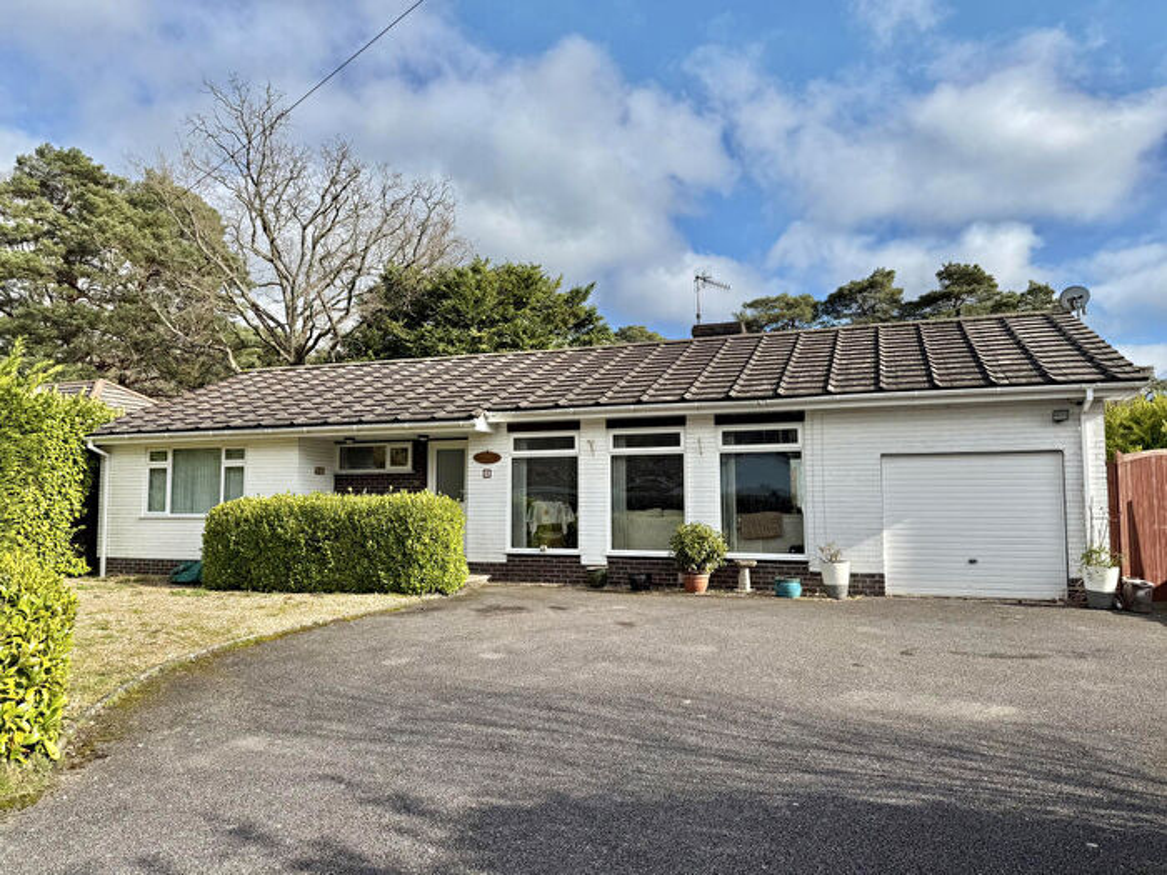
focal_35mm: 24
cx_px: 584
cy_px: 438
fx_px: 809
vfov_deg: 56.8
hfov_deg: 71.6
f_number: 1.78
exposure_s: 1/4975
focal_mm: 6.76
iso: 80
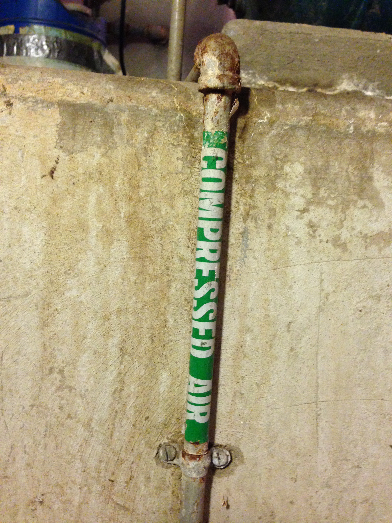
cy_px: 262
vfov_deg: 55.4
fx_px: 498
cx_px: 196
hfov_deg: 42.9
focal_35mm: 33
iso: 400
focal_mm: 4.12
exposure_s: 1/15
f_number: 2.4
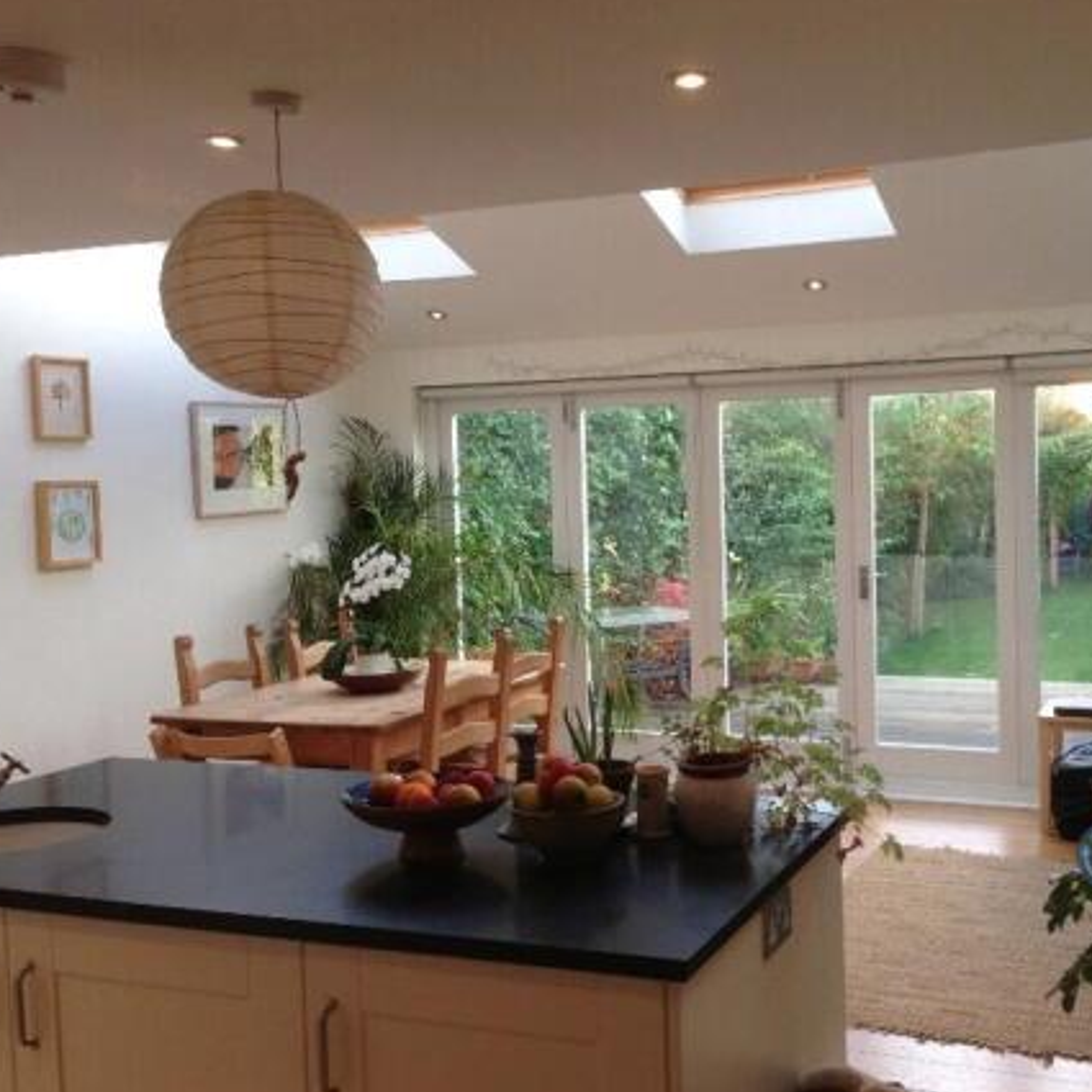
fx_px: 1428
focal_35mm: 40
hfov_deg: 41.6
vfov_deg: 41.9
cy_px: 543
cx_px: 667
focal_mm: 4.13
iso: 64
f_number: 2.4
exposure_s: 1/60
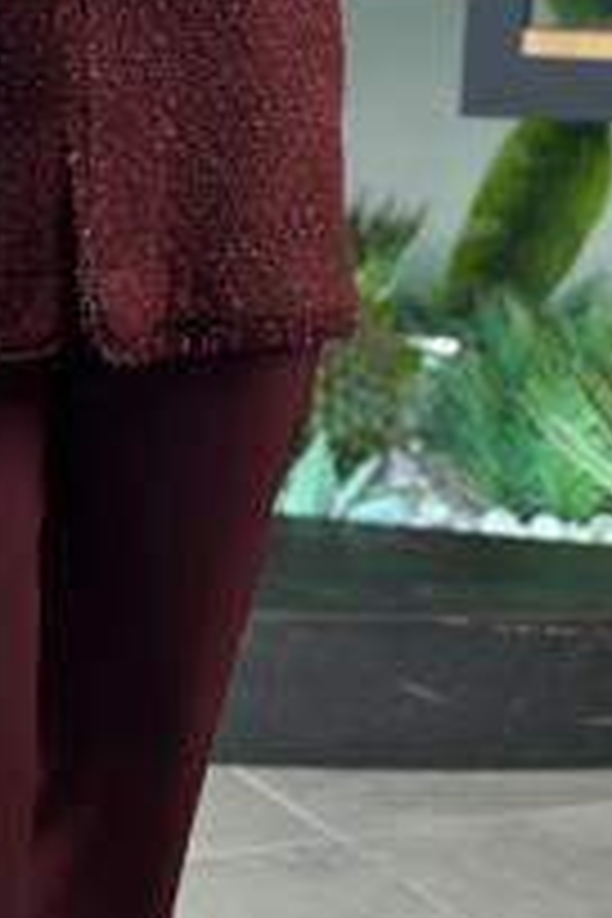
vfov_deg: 19.9
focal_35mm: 101
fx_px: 2575
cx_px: -22
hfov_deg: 13.3
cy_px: 799
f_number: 1.78
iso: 64
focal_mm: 6.86
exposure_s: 1/111
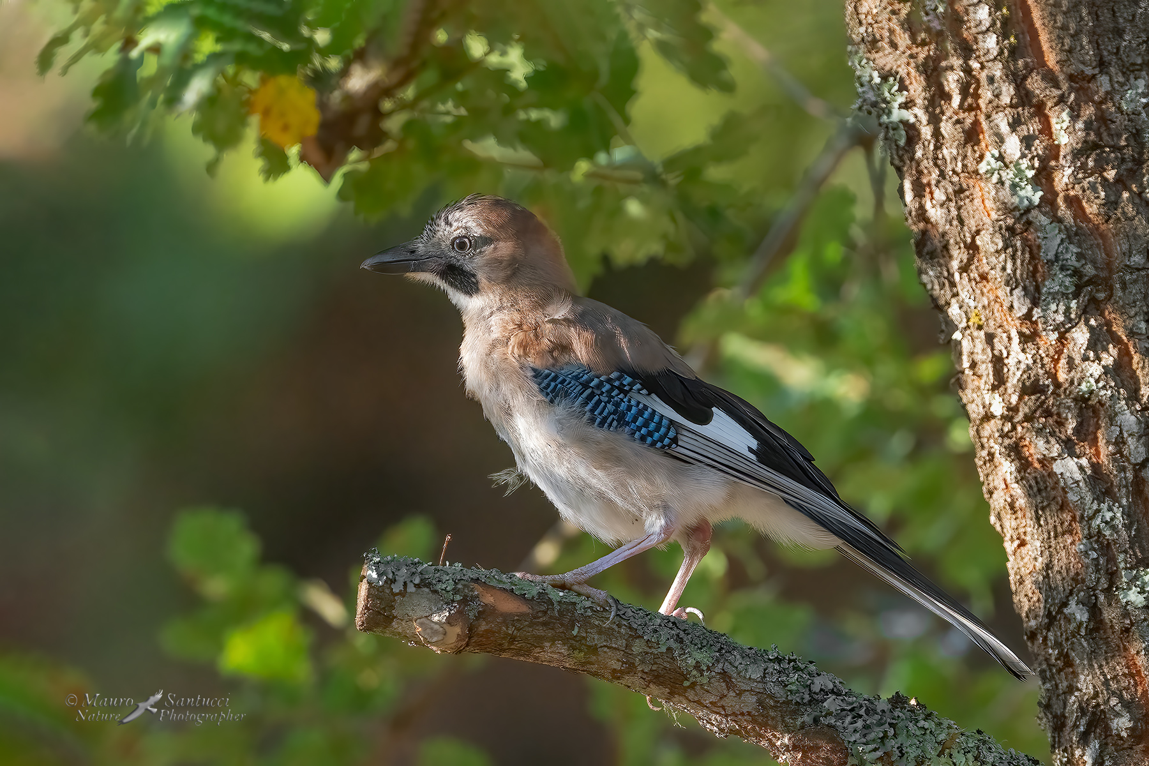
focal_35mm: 864
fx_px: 27574
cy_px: 383
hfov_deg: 2.4
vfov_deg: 1.6
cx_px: 574
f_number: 8
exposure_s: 1/1250
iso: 3200
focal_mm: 576
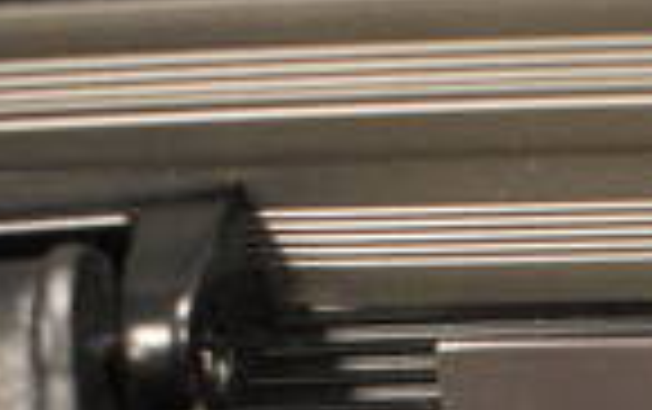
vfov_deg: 10.7
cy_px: 725
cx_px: 791
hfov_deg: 17.1
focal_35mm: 116
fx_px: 2064
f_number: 4
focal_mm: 18
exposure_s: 1/60
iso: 2800
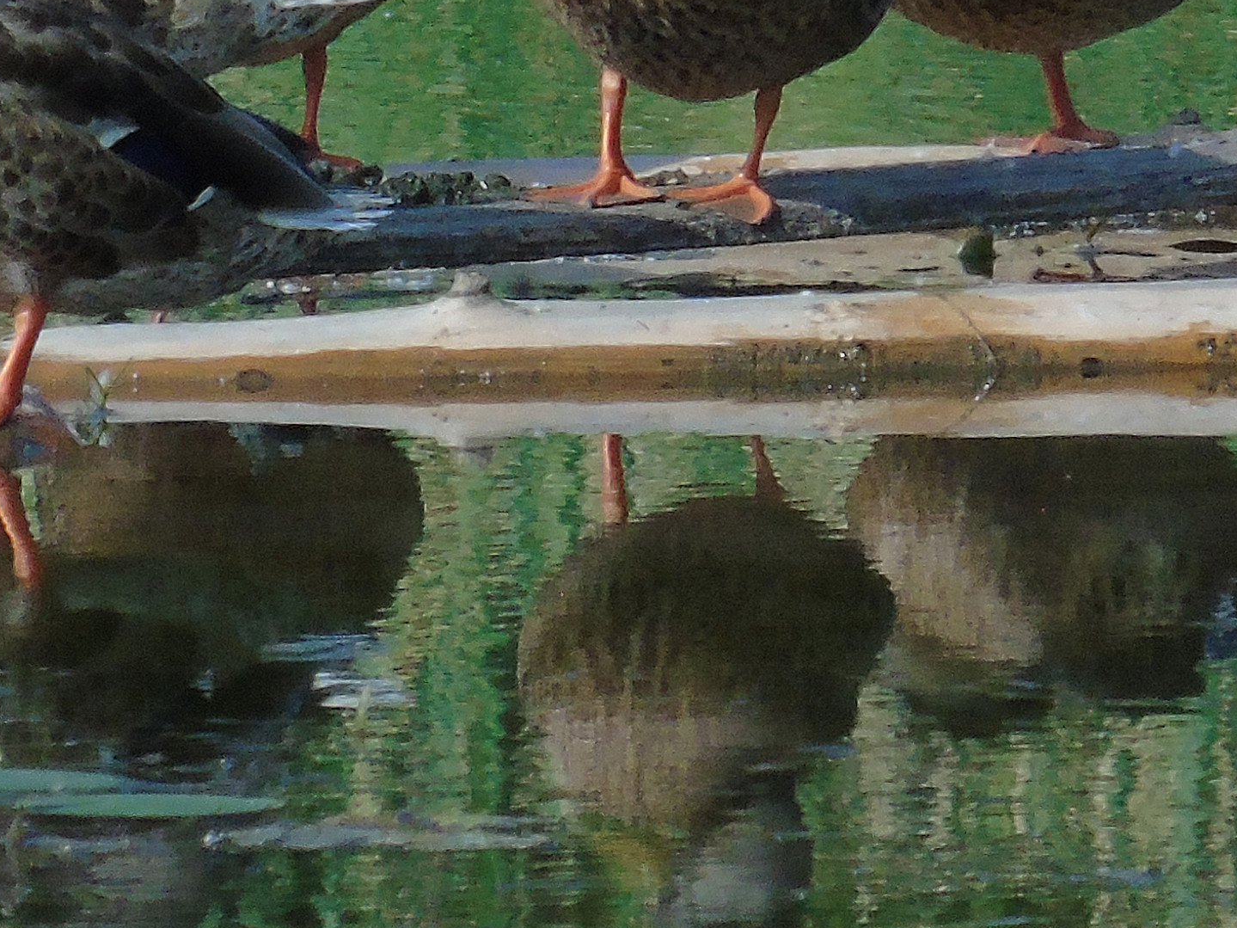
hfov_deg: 0.7
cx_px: 433
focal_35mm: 3036
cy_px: -104
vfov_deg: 0.5
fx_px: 108482
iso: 200
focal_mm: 151
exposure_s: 1/640
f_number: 6.1
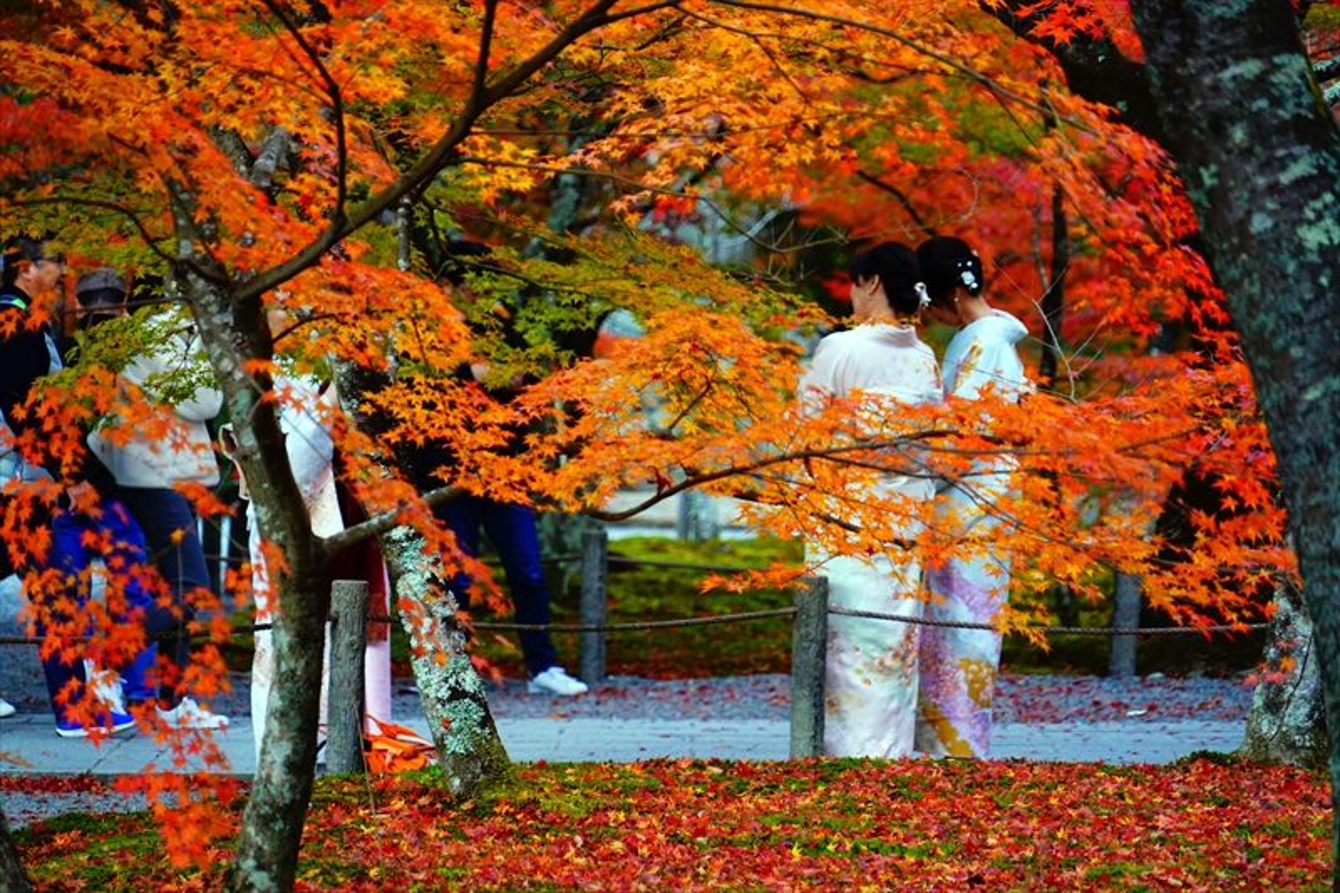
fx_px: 7628
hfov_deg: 10.0
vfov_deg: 6.7
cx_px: 670
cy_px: 446
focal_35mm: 205
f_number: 5.6
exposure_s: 1/250
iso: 2000
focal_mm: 205
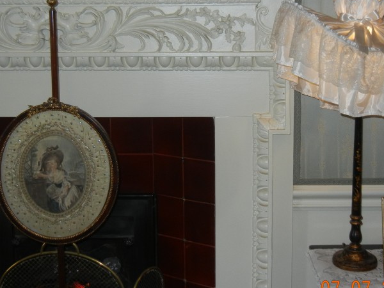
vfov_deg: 25.1
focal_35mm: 58
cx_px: 195
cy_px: 94
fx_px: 643
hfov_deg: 33.2
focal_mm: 6.2
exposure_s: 1/30
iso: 200
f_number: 3.6
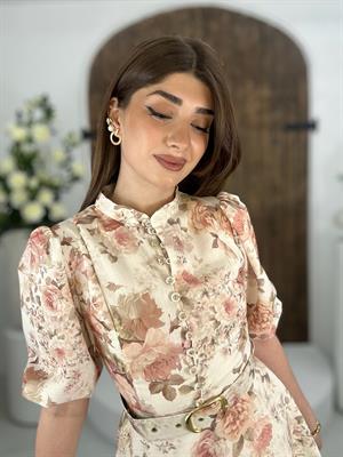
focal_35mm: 30
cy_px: 228
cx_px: 172
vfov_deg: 60.0
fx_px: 396
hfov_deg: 46.8
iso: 25
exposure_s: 1/100
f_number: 1.9
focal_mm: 2.69
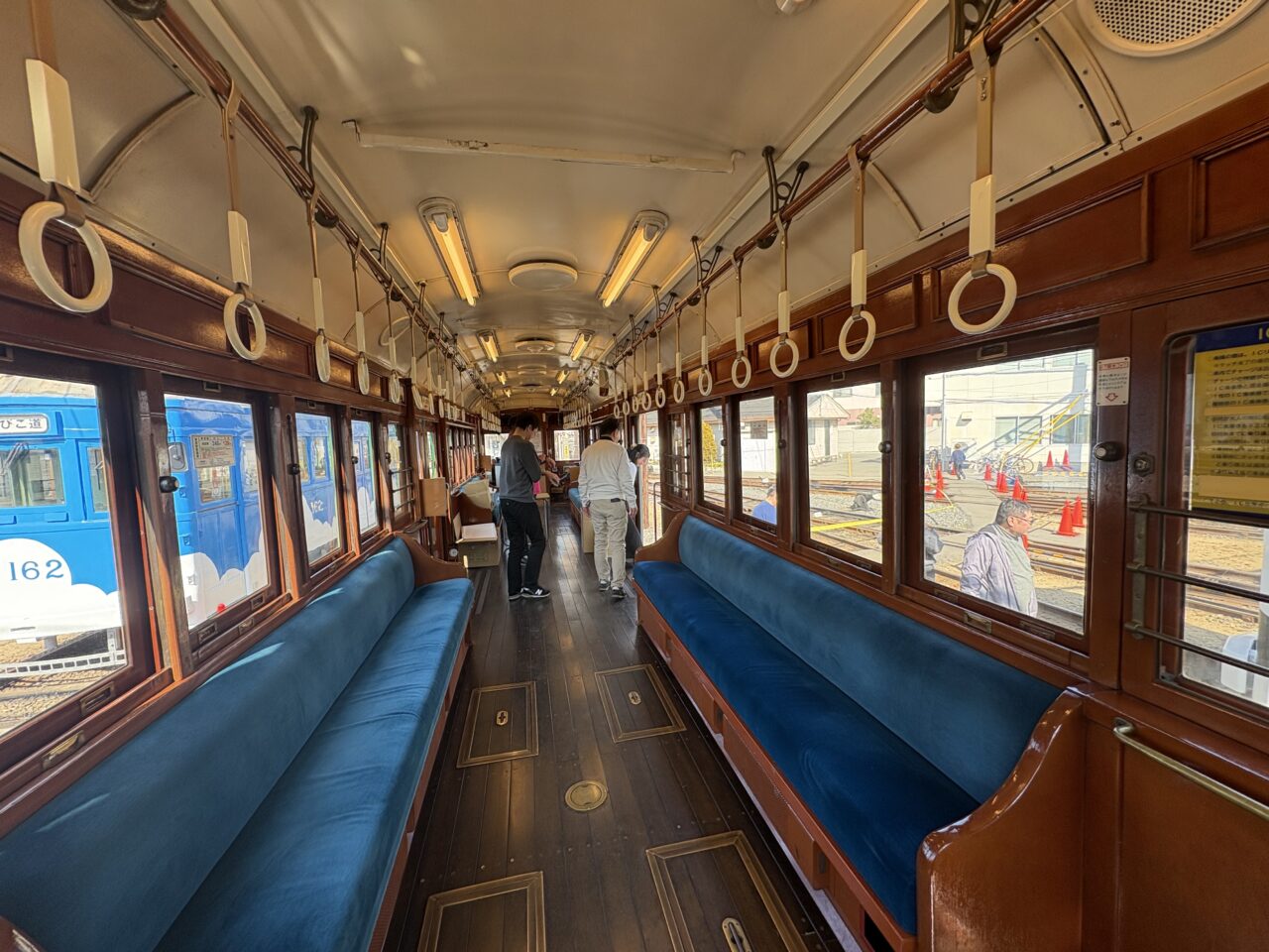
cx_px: 634
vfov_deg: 85.7
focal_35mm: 14
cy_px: 476
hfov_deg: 102.1
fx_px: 513
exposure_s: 1/199
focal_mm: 2.22
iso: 64
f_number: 2.2
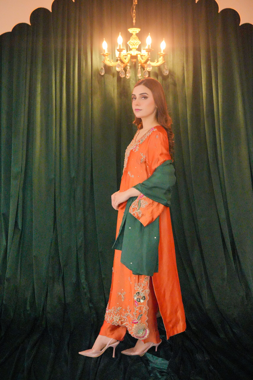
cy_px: 190
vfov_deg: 39.6
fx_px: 527
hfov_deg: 27.0
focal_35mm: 50
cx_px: 126
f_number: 2.8
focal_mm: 50
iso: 12800
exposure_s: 1/2000
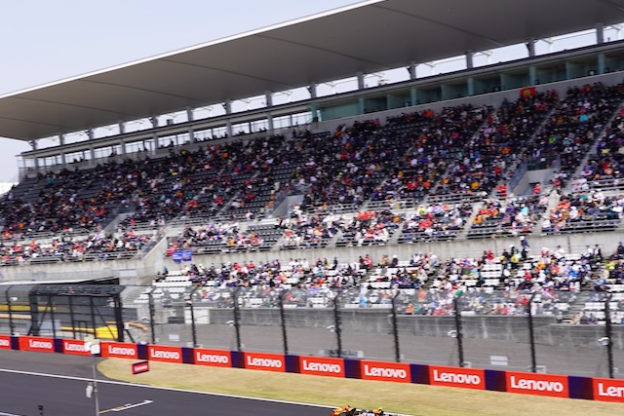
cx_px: 192
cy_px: 247
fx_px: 1040
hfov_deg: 33.0
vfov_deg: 22.6
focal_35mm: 60
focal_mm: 32
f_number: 5
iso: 100
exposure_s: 1/640
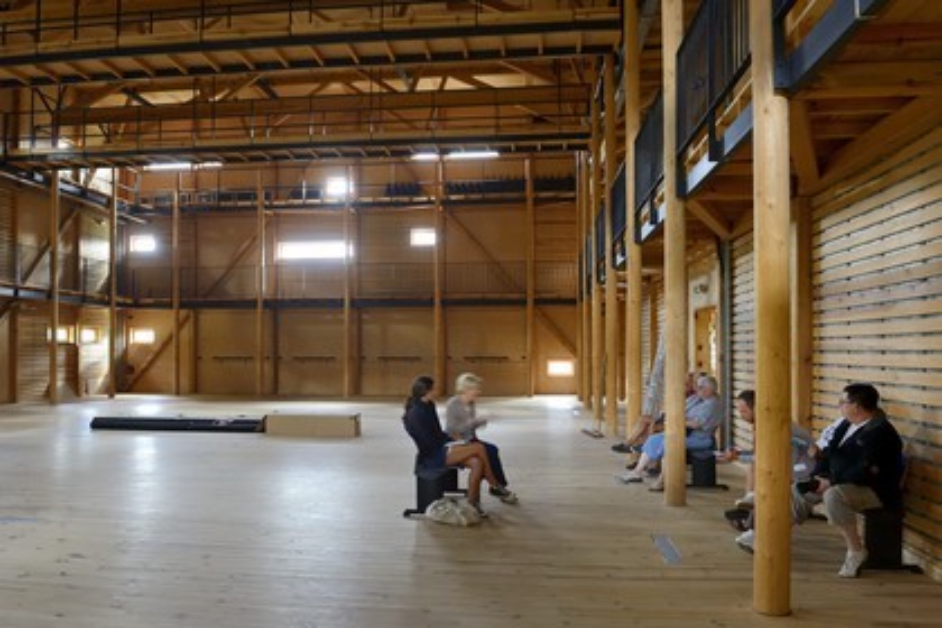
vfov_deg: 53.1
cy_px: 314
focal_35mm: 24
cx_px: 471
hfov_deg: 73.7
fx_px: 628
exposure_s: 1/1.67
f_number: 6.3
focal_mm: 24
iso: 200
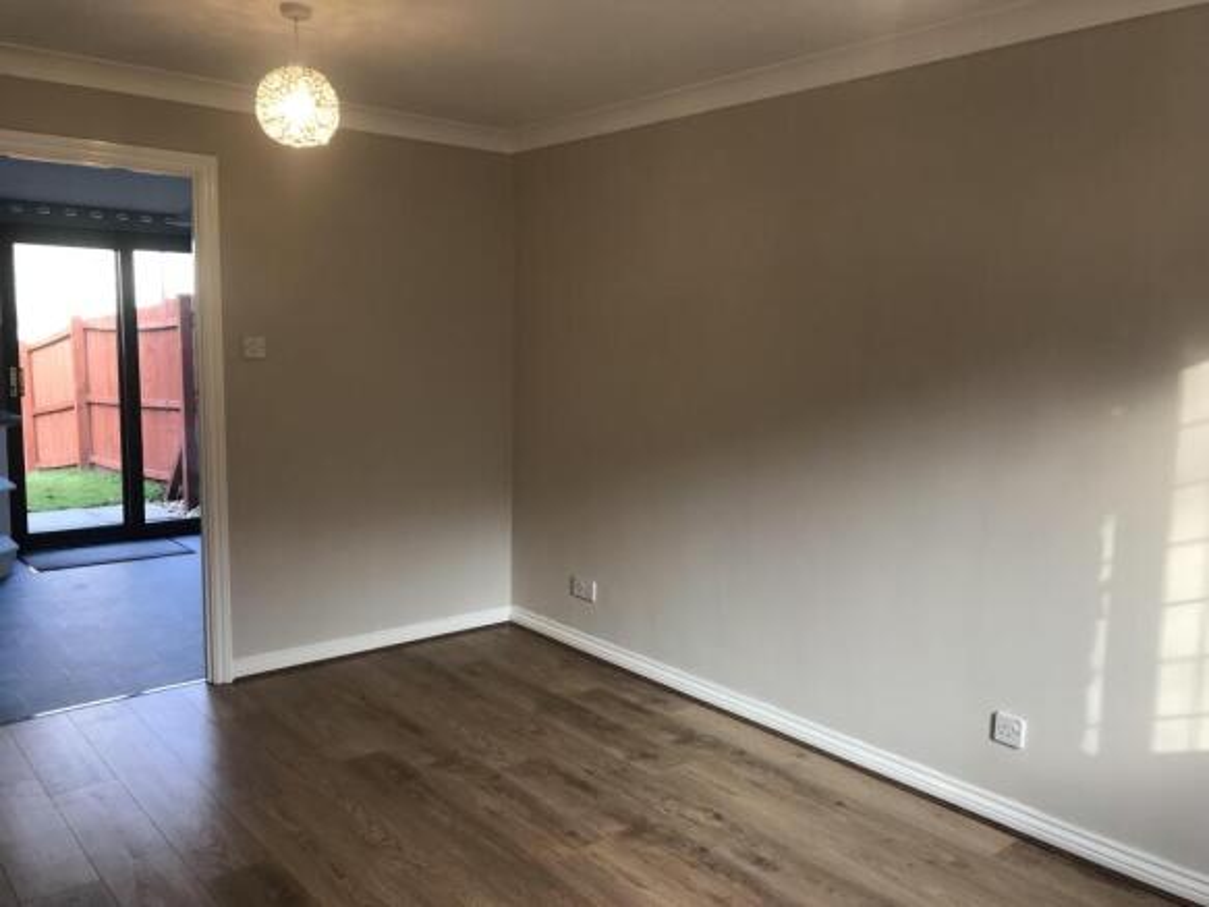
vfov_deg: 49.7
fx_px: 978
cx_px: 604
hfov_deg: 63.5
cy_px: 454
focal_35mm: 28
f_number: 1.8
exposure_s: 1/50
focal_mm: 3.99
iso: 25
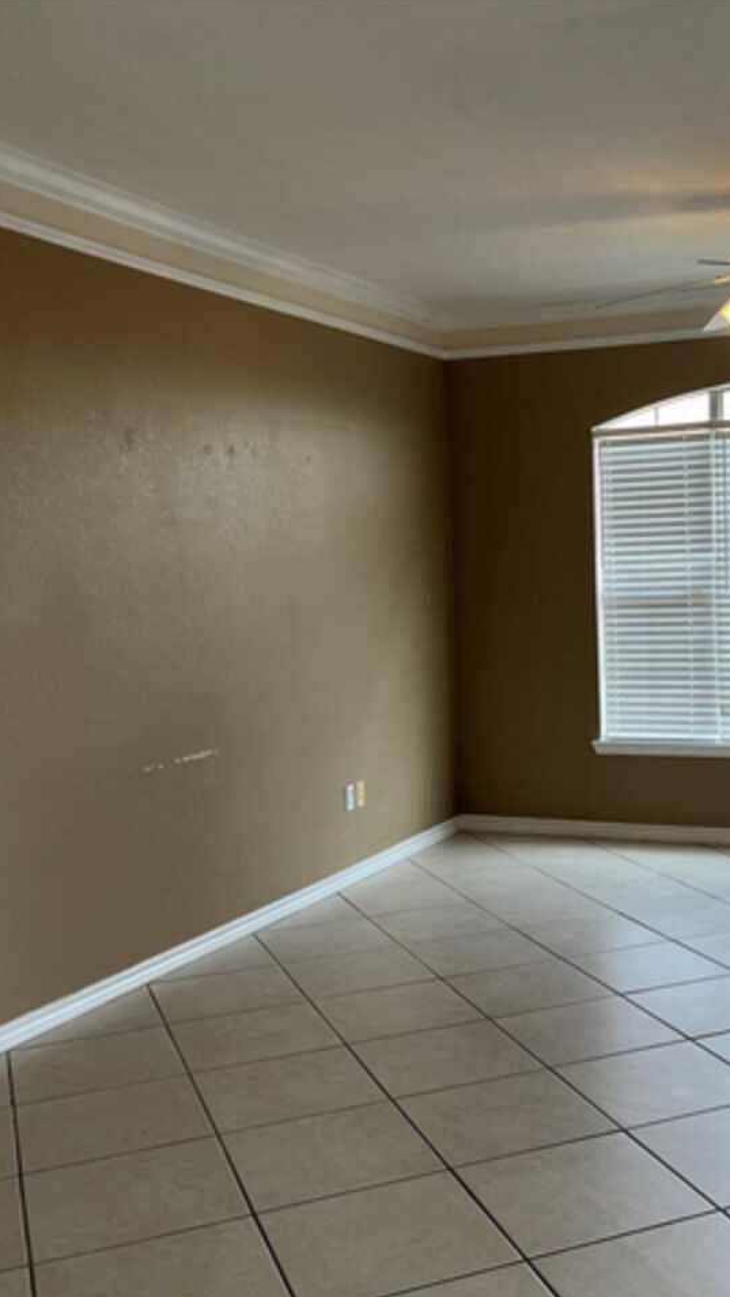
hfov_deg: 30.7
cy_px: 648
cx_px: 541
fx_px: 1307
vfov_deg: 52.8
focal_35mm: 38
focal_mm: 5.1
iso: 40
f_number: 1.6
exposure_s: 1/120
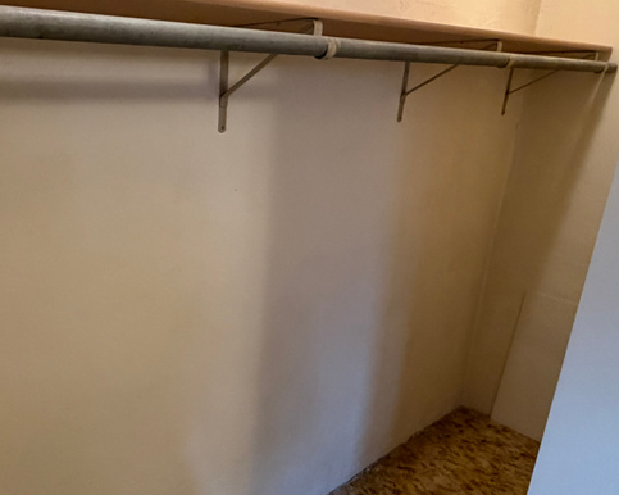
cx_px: 173
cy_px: 264
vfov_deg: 49.9
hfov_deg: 58.1
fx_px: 531
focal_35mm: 29
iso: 500
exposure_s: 1/60
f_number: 2.2
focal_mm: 2.22
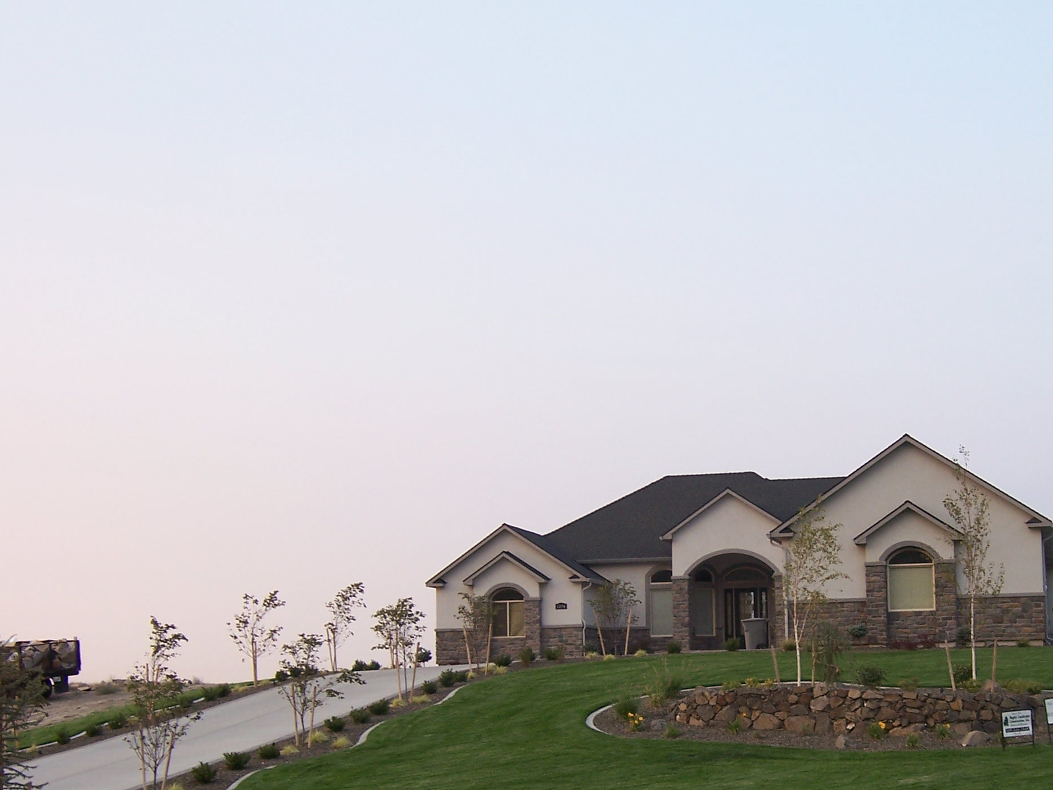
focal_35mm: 55
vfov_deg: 26.4
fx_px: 1673
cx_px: 662
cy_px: 540
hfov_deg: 34.7
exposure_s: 1/90
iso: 80
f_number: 4
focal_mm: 6.7
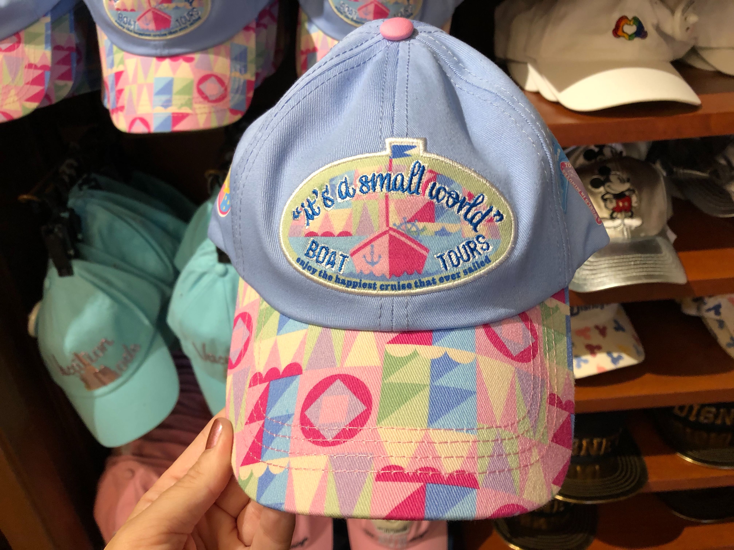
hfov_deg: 63.4
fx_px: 594
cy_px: 275
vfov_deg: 49.7
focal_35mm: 28
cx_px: 367
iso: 40
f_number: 1.8
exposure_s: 1/15
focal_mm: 3.99
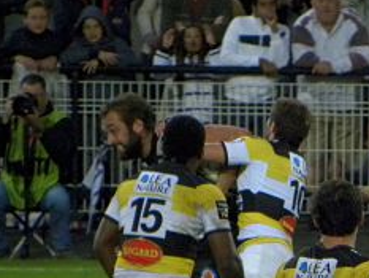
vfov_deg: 1.2
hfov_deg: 1.6
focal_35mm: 1240
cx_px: 380
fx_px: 13225
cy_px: 221
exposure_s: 1/210
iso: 400
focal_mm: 85.6
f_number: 5
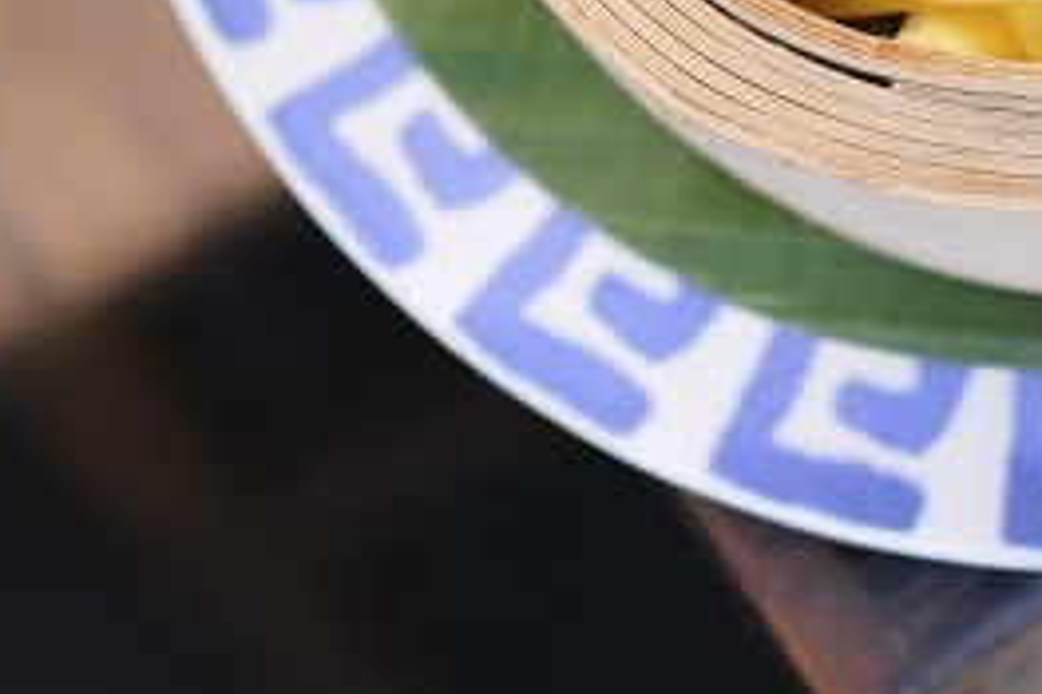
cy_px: -159
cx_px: 872
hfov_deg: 12.0
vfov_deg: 7.9
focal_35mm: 171
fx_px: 4946
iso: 200
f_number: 2
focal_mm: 35
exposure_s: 1/320
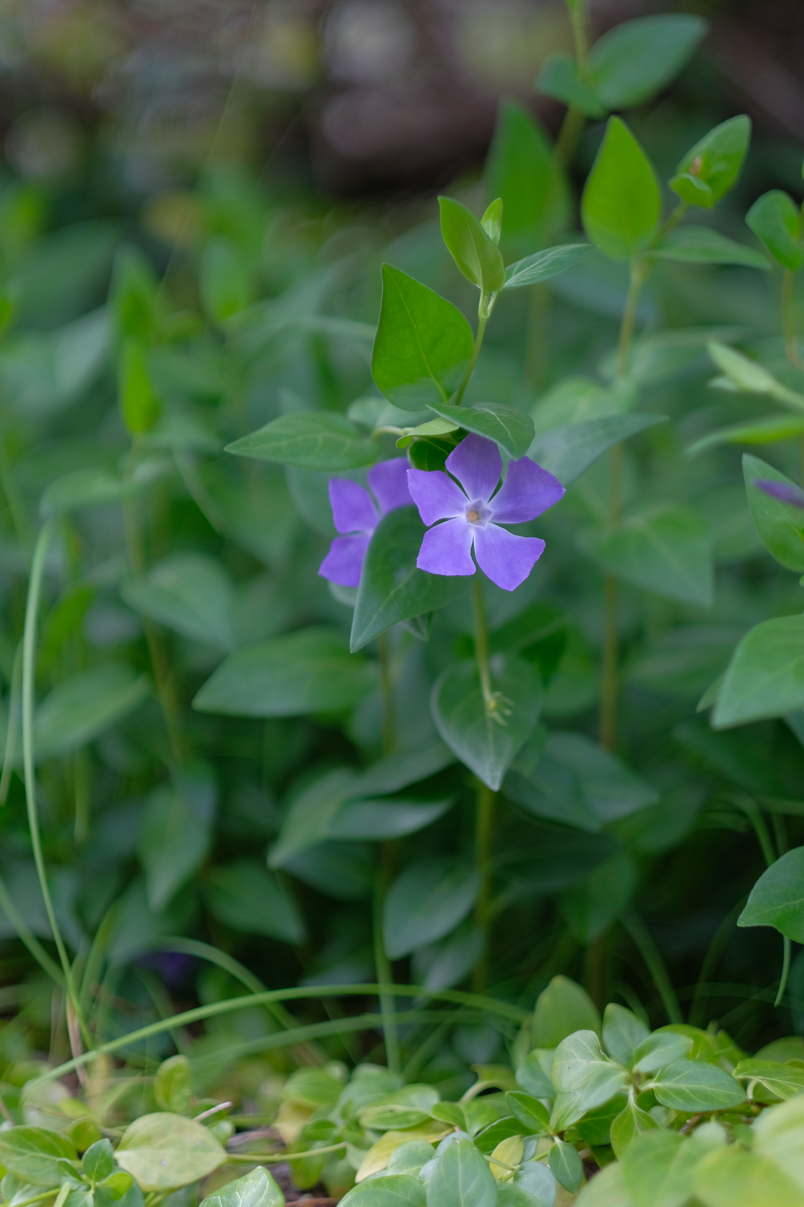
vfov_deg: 24.2
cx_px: 402
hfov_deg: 16.3
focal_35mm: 84
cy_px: 604
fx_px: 2814
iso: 200
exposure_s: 1/1700
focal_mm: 56
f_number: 1.2
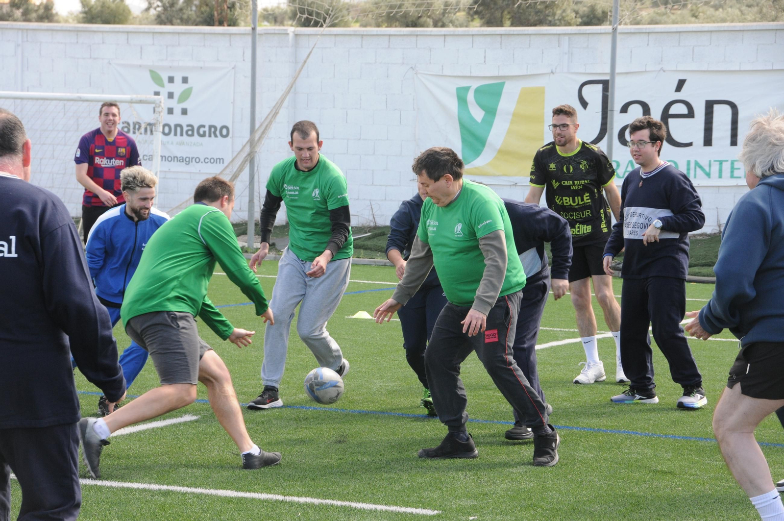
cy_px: 260
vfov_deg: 13.0
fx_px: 2284
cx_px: 392
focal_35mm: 105
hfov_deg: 19.5
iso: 640
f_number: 10
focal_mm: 70
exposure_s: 1/400
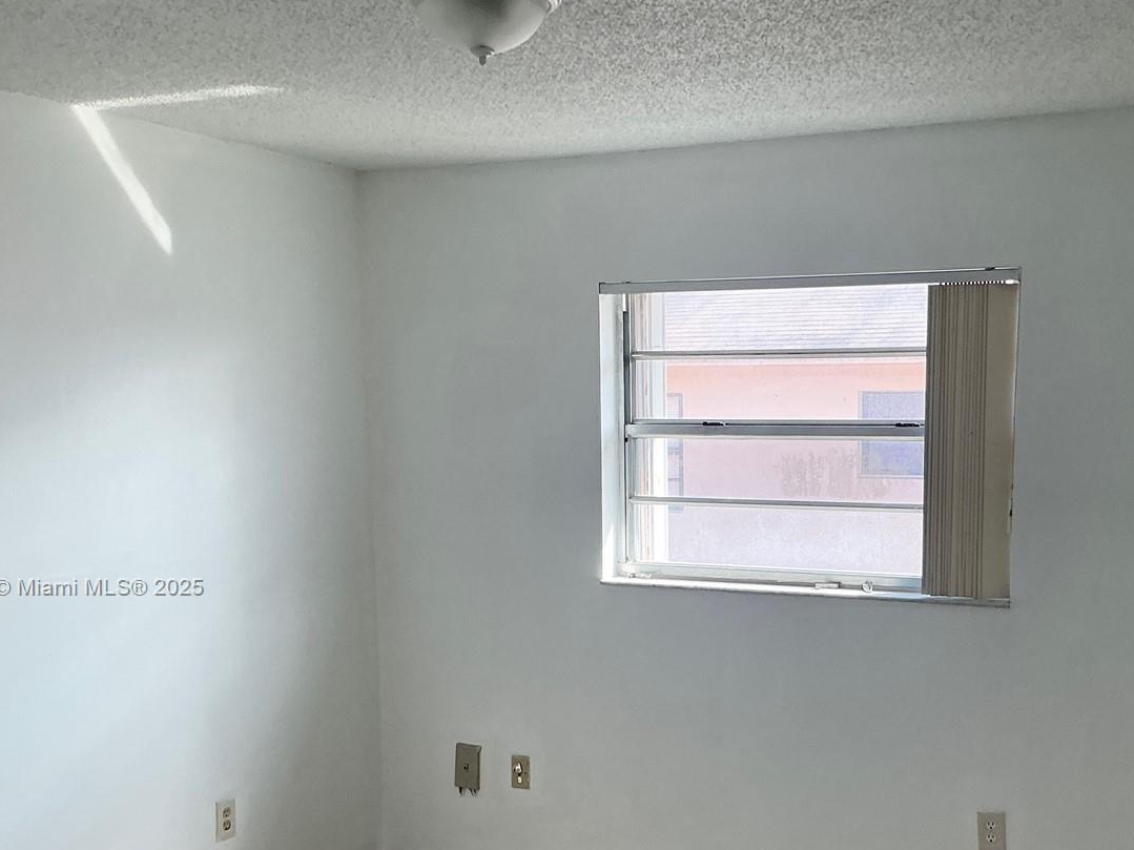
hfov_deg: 43.5
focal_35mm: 43
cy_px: 588
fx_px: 1408
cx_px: 707
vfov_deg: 33.2
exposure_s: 1/120
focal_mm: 3
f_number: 1.8
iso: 32
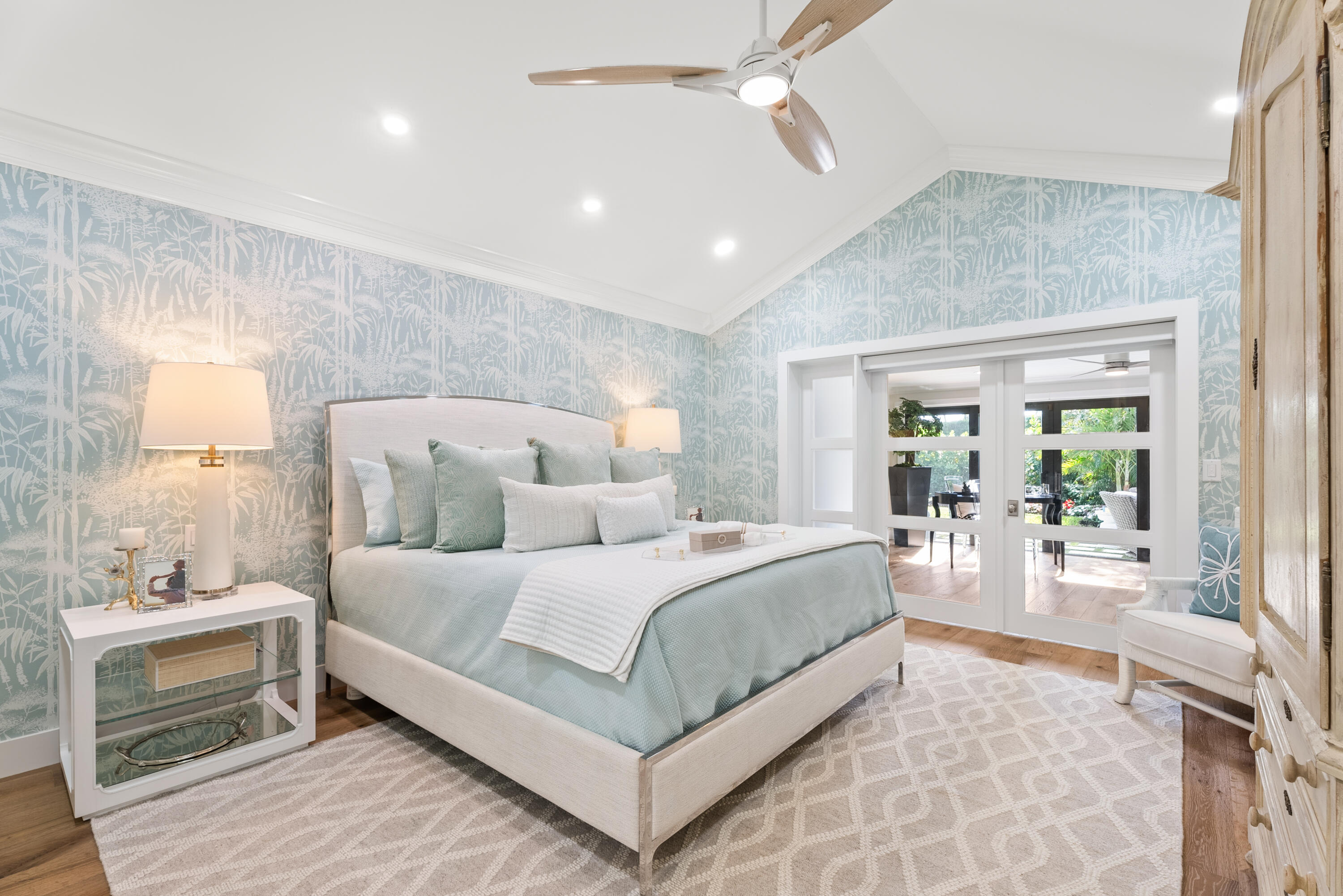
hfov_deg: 96.7
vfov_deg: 73.8
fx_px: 597
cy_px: 448
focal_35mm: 16
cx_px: 672
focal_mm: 16
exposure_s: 3.2
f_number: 9
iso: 100
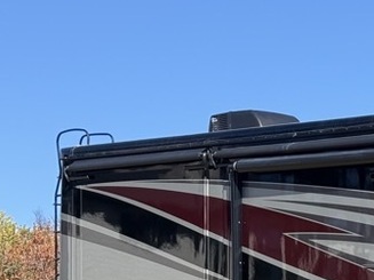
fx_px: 1588
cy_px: 373
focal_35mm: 147
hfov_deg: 12.7
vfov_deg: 9.9
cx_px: 563
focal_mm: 6.76
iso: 64
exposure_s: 1/2762
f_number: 1.78
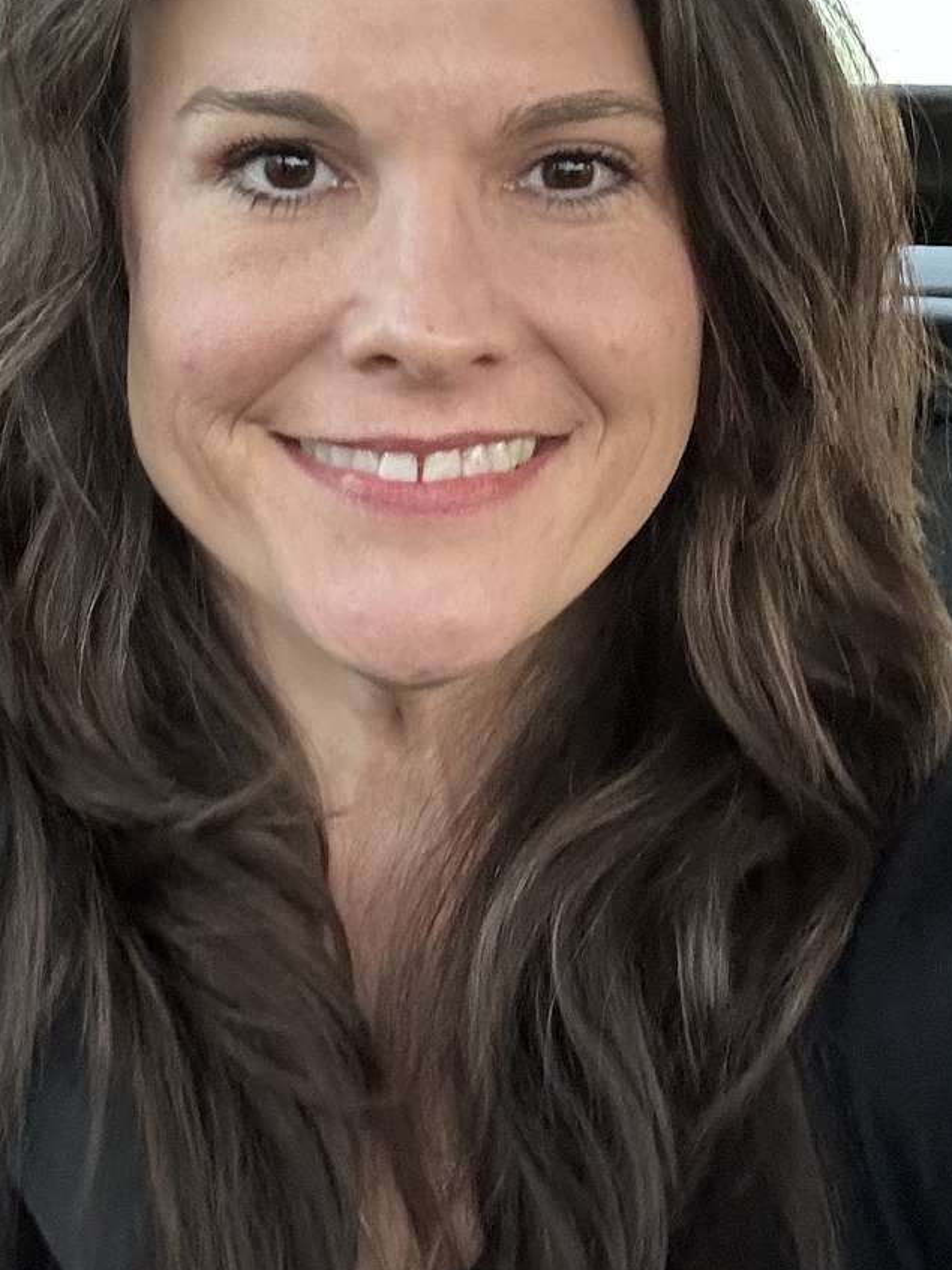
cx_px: 414
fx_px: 1871
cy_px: 397
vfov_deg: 37.0
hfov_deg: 28.5
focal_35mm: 51
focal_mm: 2.69
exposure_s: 1/30
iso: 400
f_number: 1.9
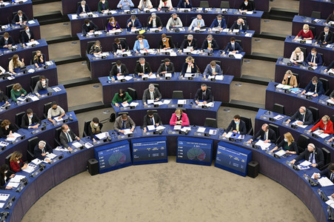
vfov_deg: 17.0
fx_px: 742
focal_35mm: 80
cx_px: 167
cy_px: 111
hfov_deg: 25.4
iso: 1250
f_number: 2.8
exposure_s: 1/400
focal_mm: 80
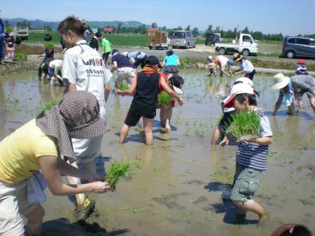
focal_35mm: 38
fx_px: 346
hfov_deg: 49.0
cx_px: 158
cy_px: 118
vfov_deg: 37.7
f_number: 4.6
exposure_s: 1/422
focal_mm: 6.3
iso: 50
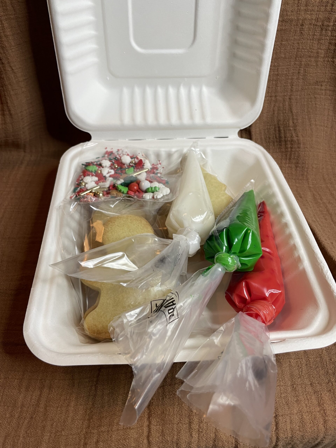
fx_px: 336
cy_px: 224
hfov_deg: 53.1
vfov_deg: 67.3
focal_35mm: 26
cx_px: 168
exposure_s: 1/50
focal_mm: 4.2
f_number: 1.6
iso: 64
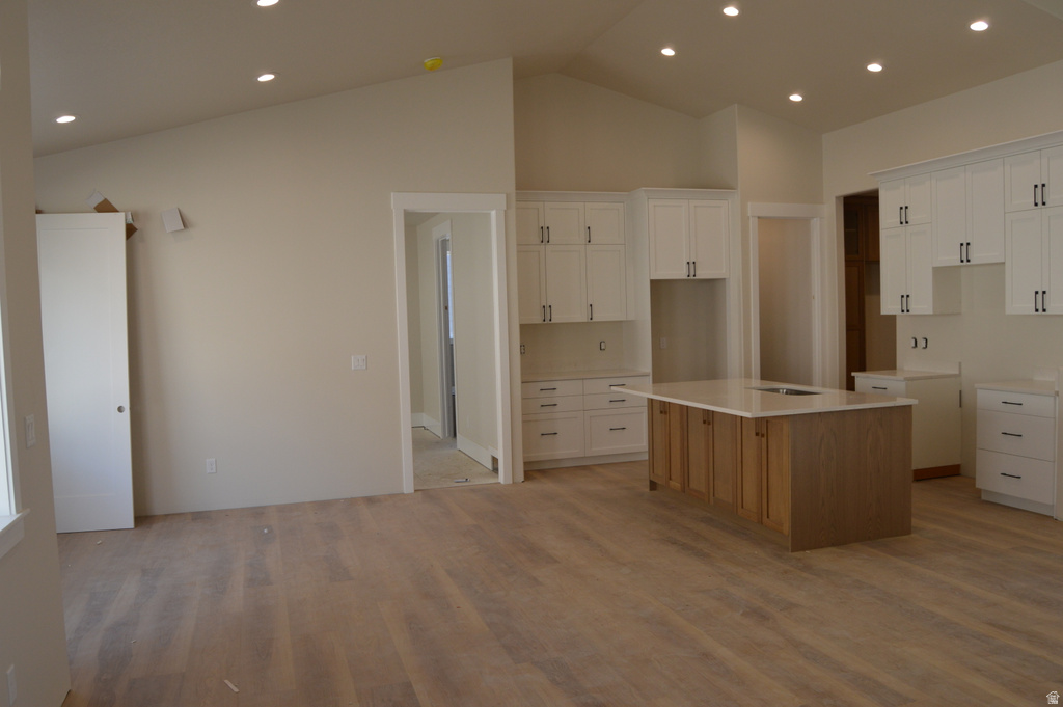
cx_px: 532
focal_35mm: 27
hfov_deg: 67.4
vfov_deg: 47.9
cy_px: 354
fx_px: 797
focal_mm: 18
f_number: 5.6
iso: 400
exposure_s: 1/125
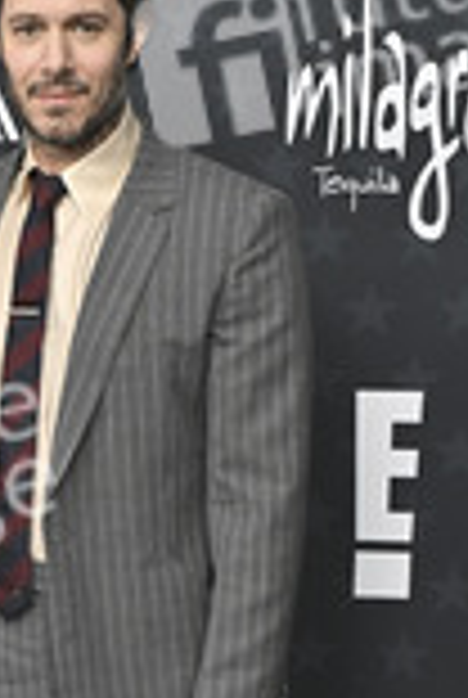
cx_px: -45
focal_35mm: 108
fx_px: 2096
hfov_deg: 12.5
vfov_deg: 18.4
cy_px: 716
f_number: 5.6
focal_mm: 42
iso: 1250
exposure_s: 1/320
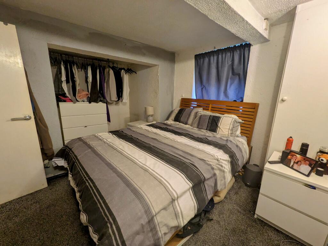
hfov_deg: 102.0
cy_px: 123
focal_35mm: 14
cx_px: 164
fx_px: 133
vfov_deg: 85.7
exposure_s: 1/25
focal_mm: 1.83
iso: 104
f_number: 2.2
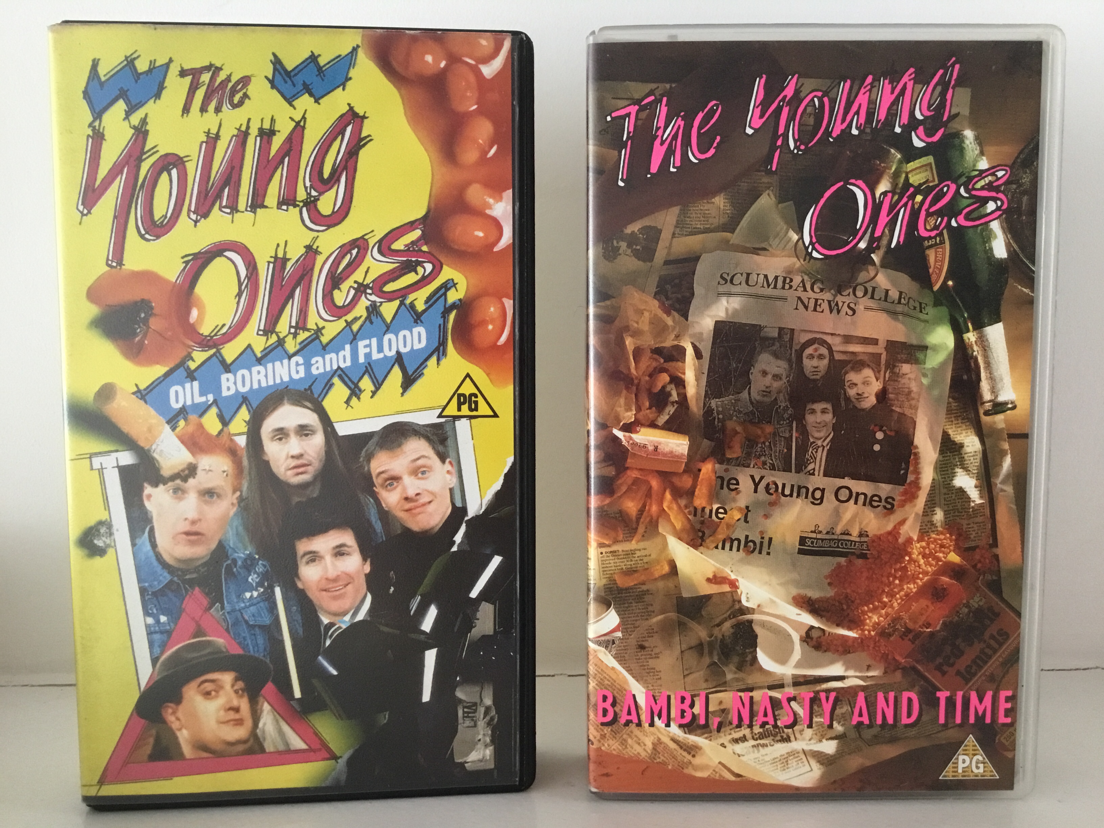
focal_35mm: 31
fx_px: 989
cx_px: 552
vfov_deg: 45.4
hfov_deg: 58.4
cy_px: 414
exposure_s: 1/33
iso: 160
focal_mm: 3.3
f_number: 2.4
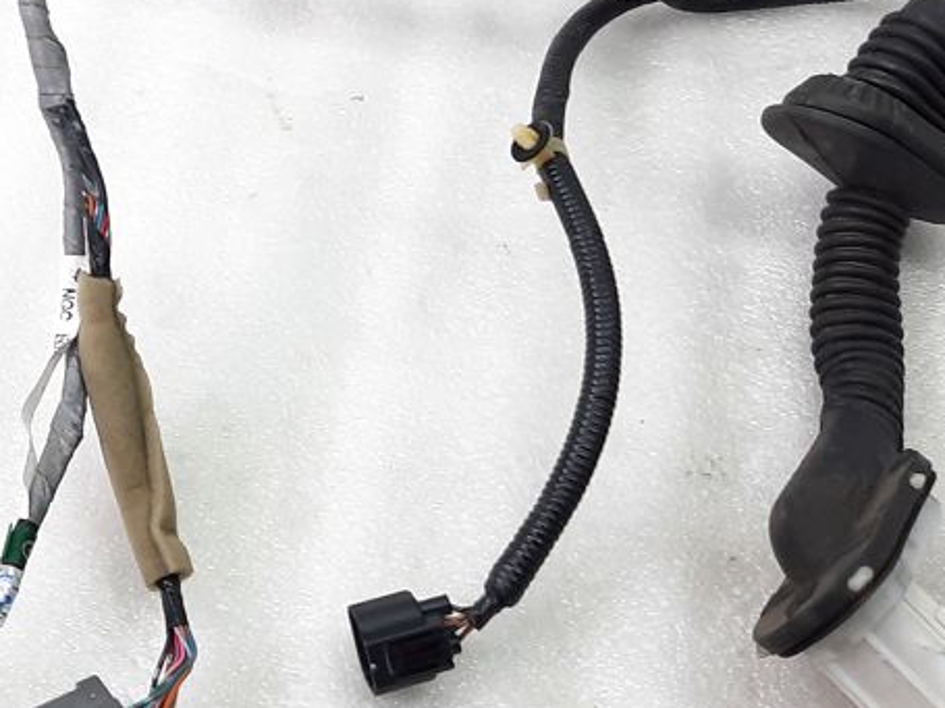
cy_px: 75
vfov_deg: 21.8
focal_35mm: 66
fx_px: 1801
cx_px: 12
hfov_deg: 27.8
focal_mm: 4.6
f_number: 2
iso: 64
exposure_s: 1/50
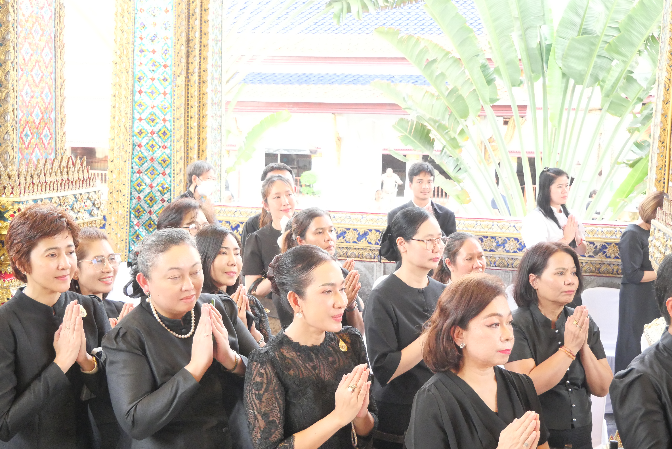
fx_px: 953
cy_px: 224
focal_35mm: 51
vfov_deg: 26.5
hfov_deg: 38.9
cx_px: 336
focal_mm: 25
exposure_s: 1/200
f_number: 4.5
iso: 3200
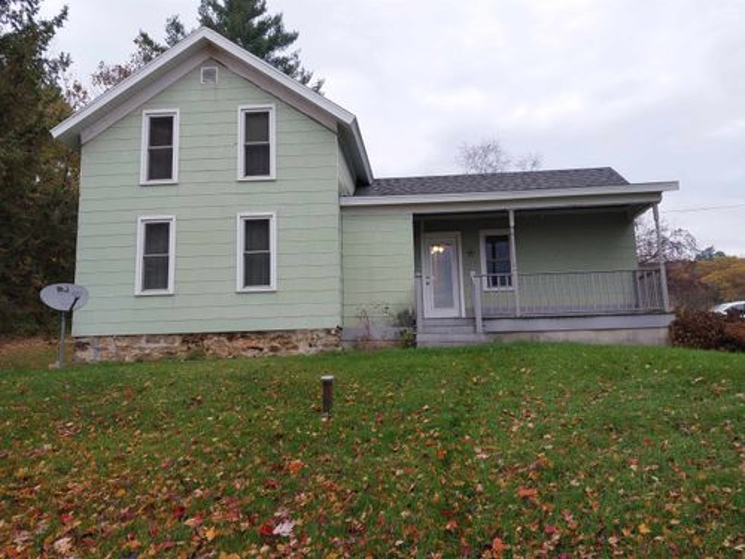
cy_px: 280
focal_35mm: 27
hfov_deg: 65.3
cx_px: 372
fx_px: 581
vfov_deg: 51.4
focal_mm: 4
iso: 25
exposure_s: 1/120
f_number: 1.8
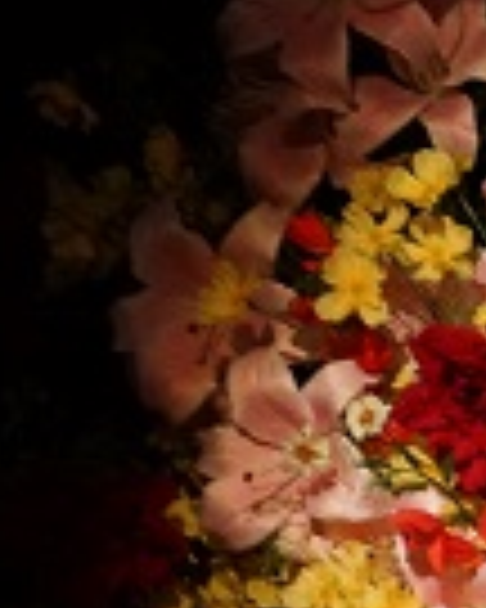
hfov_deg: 1.5
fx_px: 19040
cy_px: 466
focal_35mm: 1059
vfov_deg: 1.8
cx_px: 1058
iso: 1600
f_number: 5.6
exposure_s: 1/50
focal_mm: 200
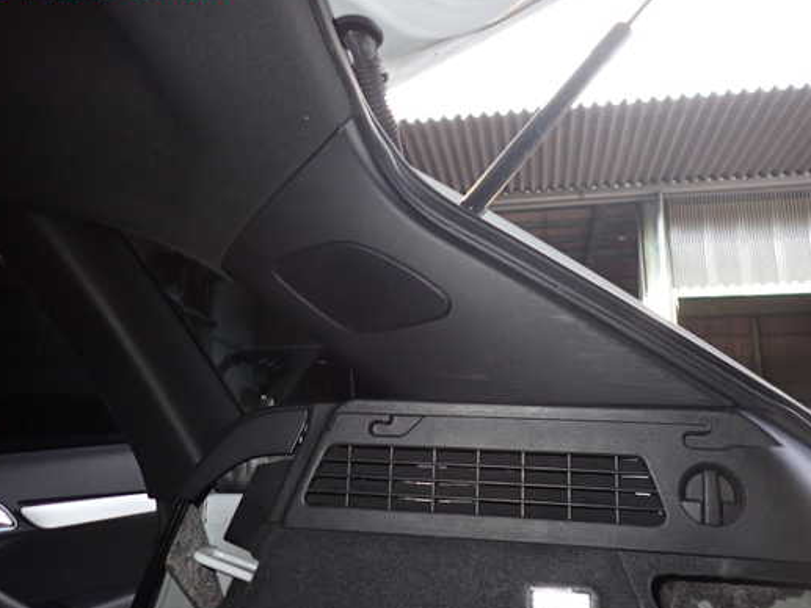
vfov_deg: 48.2
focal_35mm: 29
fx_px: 680
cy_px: 320
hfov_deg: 61.6
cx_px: 403
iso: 320
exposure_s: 1/30
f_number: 5.6
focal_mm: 4.5
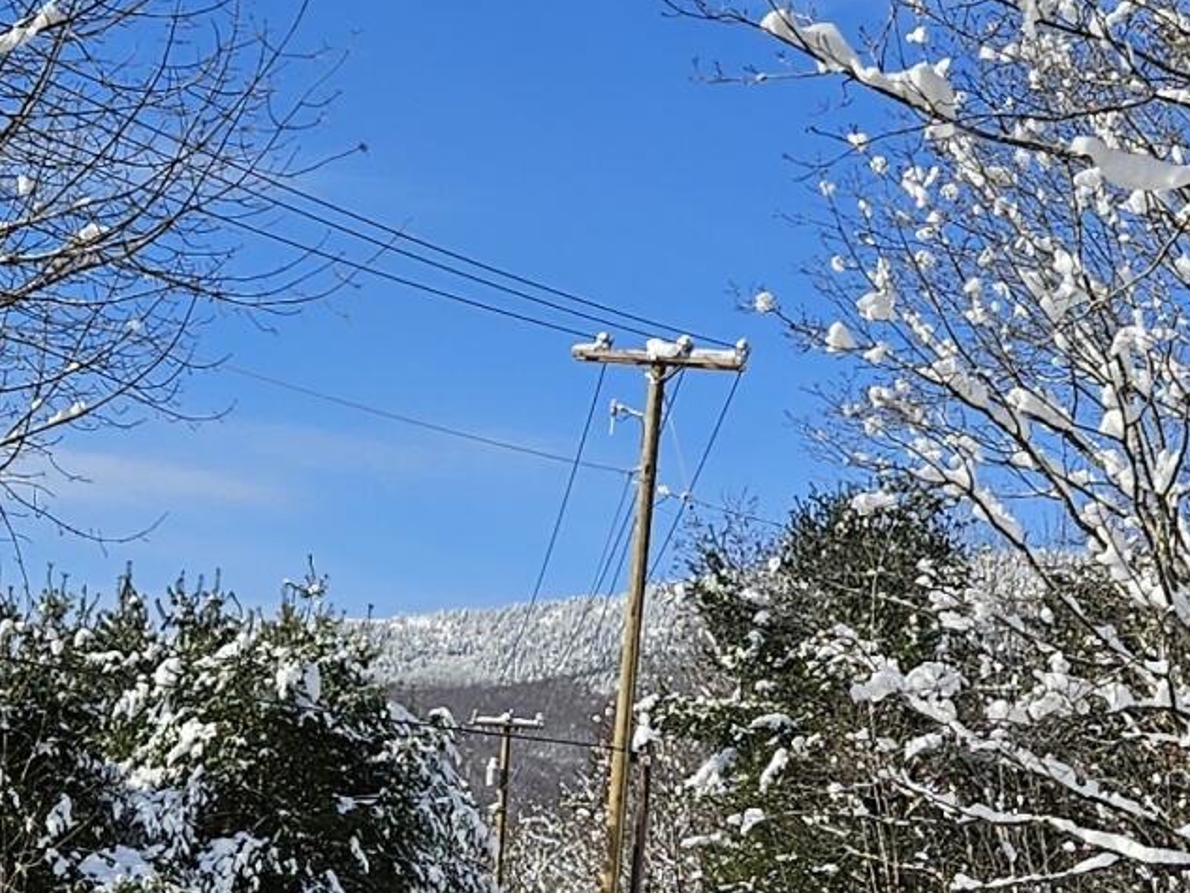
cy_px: 583
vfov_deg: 13.6
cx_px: 729
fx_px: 3748
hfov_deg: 18.0
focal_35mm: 109
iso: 25
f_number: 1.8
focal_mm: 5.4
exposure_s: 1/2410
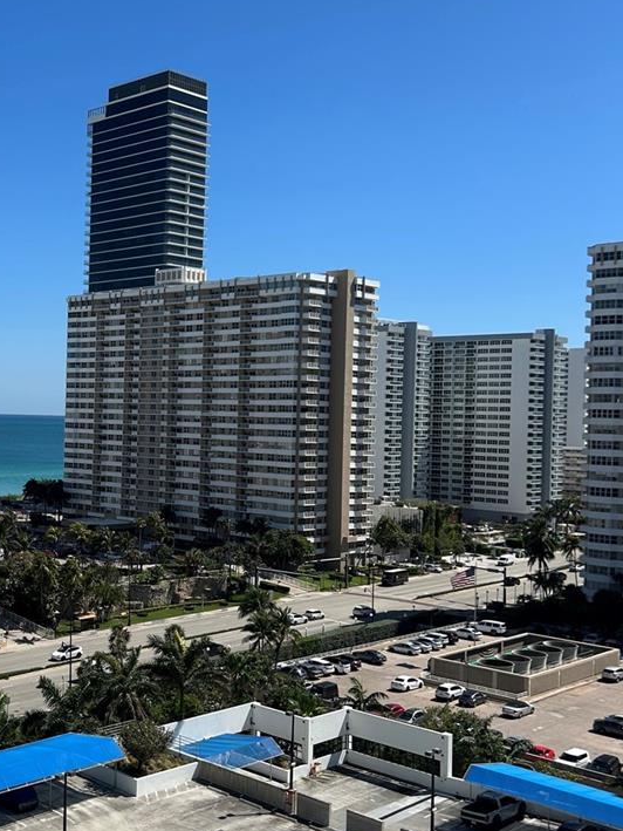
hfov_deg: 31.8
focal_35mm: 44
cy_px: 407
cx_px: 102
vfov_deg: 42.9
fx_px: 1056
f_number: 1.5
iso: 50
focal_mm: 5.7
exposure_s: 1/5319
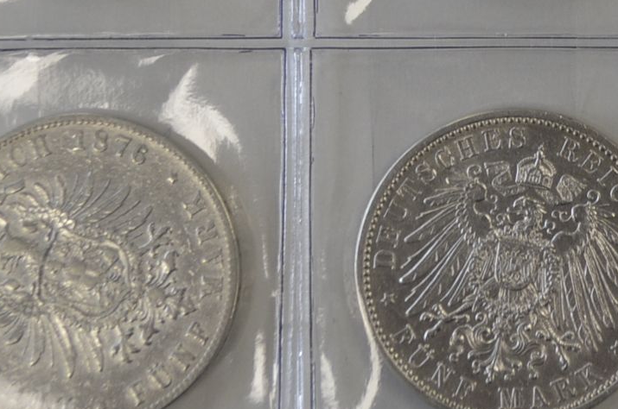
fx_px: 2656
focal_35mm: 155
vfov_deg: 8.7
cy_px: -159
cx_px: 681
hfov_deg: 13.0
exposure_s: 1/100
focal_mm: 30
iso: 320
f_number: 5
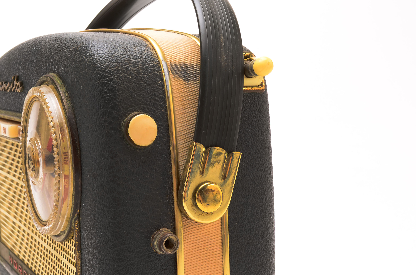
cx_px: 150
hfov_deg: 31.9
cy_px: 197
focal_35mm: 63
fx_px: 725
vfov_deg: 21.4
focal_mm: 25
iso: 100
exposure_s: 1/160
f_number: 18
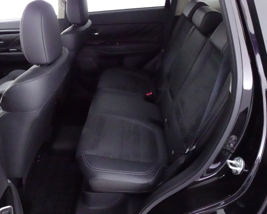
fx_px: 237
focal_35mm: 30
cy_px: 86
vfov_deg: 48.2
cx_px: 113
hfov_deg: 58.5
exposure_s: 1/20
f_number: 3.5
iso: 3200
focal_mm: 4.25
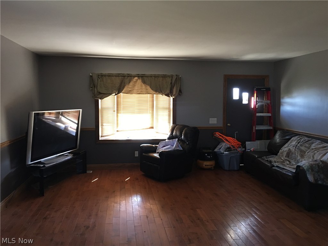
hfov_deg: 61.7
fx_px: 275
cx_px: 164
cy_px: 123
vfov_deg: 48.2
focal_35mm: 29
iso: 80
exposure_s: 1/15
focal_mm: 4.15
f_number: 2.2
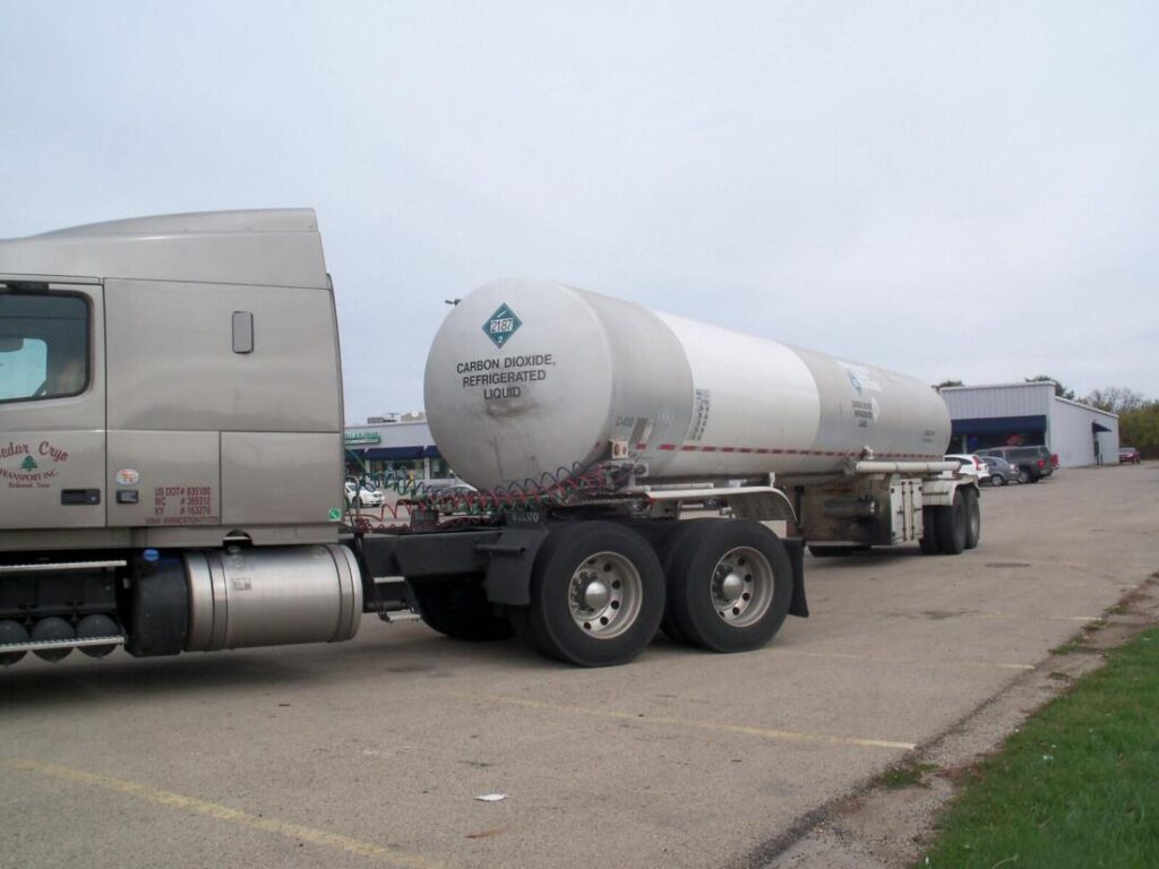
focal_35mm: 35
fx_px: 1172
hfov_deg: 52.6
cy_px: 434
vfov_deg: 40.7
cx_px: 580
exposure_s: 1/400
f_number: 5.5
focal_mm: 6.3
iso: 80
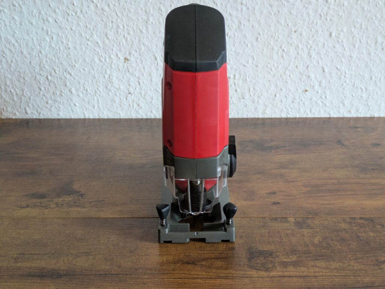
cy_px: 144
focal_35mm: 51
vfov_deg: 28.6
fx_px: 567
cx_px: 192
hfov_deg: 37.5
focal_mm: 5.43
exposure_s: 1/33.3
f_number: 1.89
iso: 338
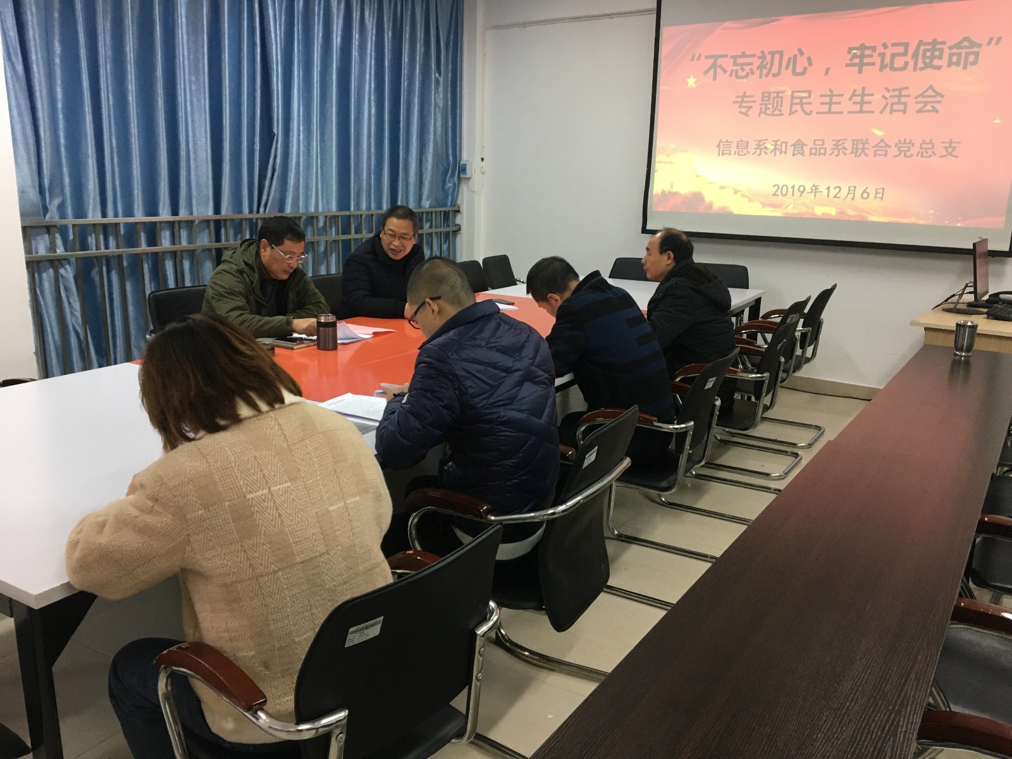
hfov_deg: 61.7
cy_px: 380
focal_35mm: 29
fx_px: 848
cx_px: 506
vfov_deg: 48.2
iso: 125
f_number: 2.2
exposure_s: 1/33
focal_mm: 4.15
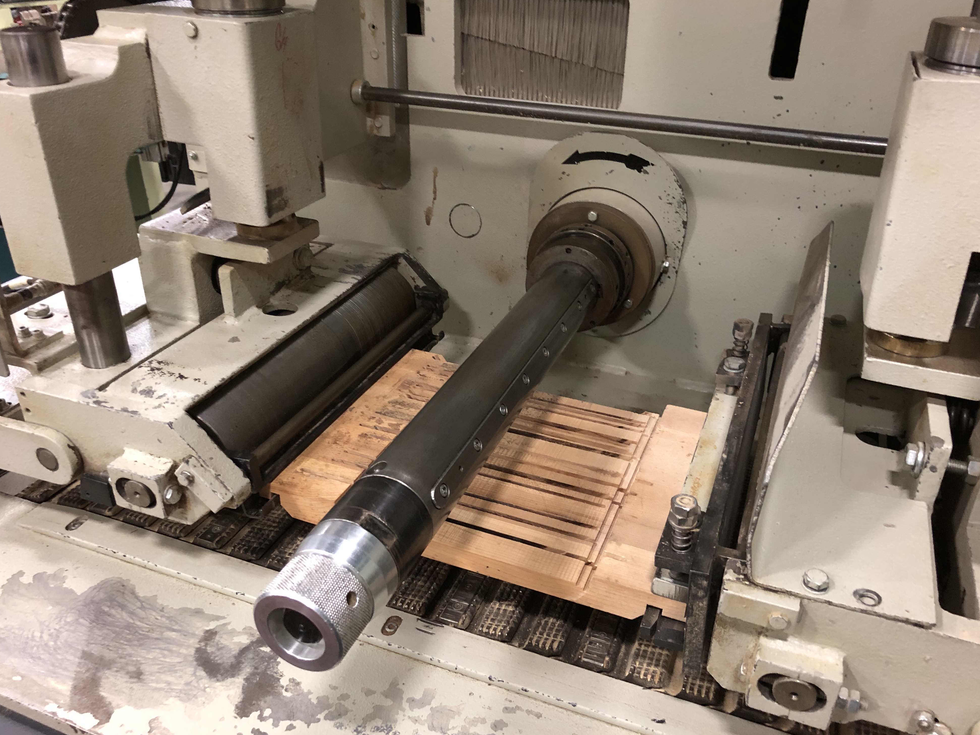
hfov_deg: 61.7
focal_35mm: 29
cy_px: 359
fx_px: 821
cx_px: 488
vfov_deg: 48.2
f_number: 1.8
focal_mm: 4
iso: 100
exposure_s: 1/9
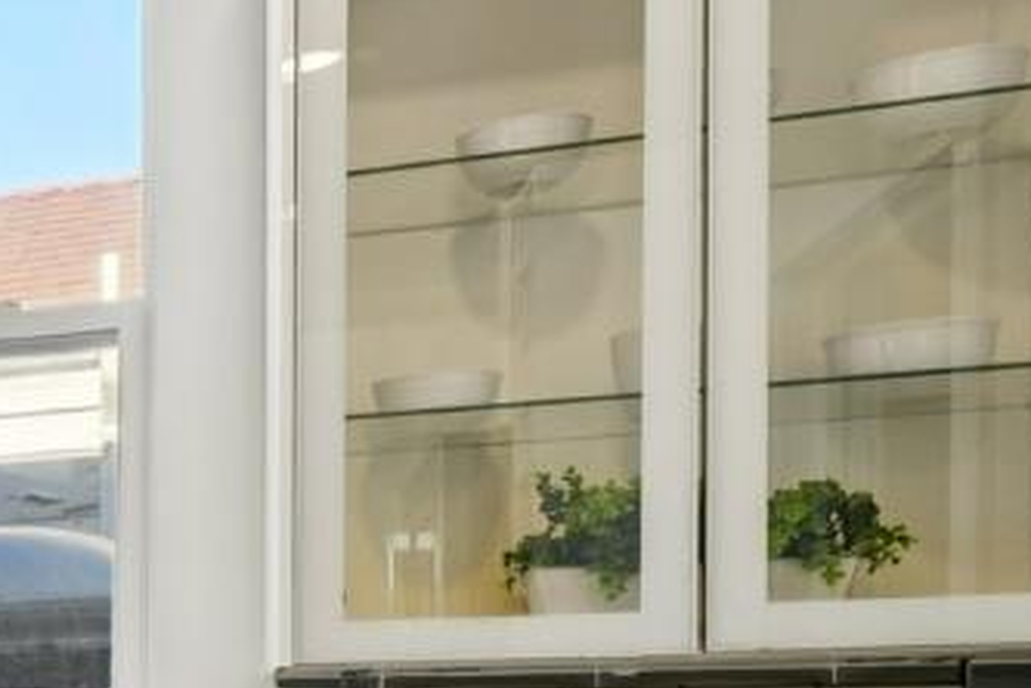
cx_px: -864
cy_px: 724
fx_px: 1804
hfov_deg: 20.8
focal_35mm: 63
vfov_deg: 20.7
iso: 800
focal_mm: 14
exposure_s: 1/100
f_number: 8
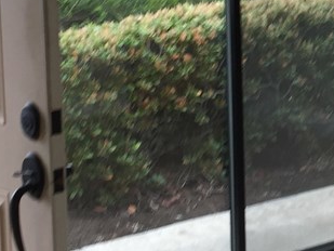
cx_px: 316
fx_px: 927
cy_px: 27
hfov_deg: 19.9
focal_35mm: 96
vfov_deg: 15.2
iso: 40
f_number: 2.2
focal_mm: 4.15
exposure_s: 1/60
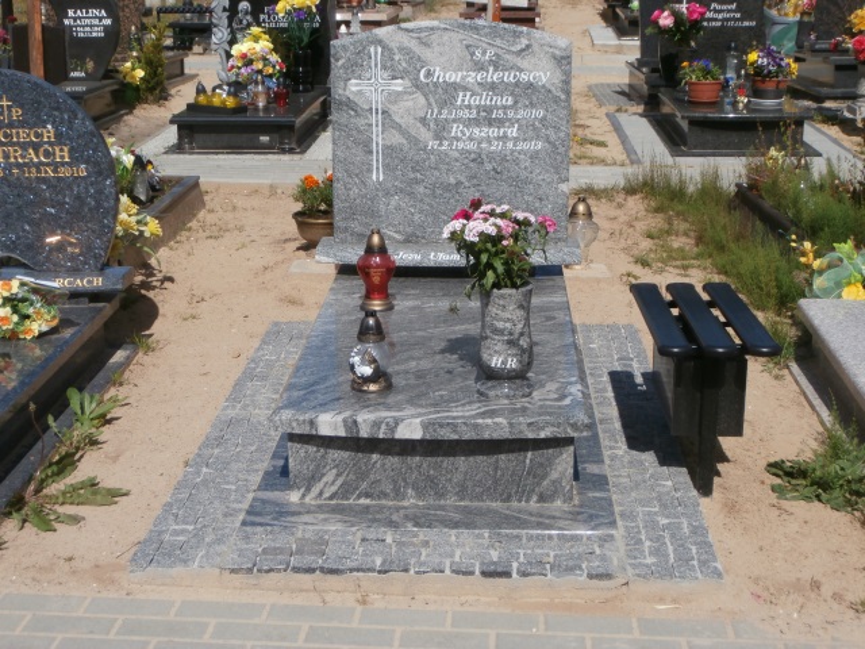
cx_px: 432
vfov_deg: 25.7
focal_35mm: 57
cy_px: 324
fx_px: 1424
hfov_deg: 33.8
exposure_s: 1/1000
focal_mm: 10.11
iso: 100
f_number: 4.5
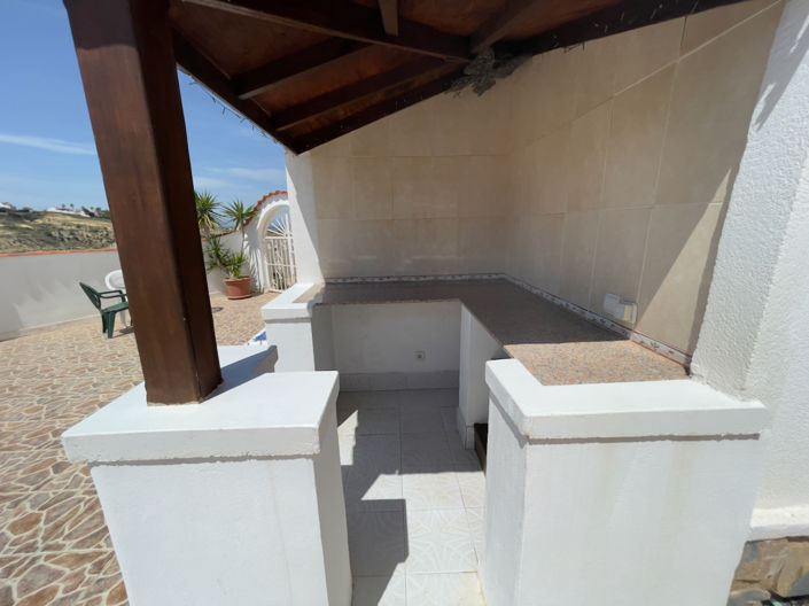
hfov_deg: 106.2
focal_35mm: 13
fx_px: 304
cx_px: 404
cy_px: 303
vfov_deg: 89.9
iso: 25
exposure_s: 1/1916
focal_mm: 1.54
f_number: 2.4
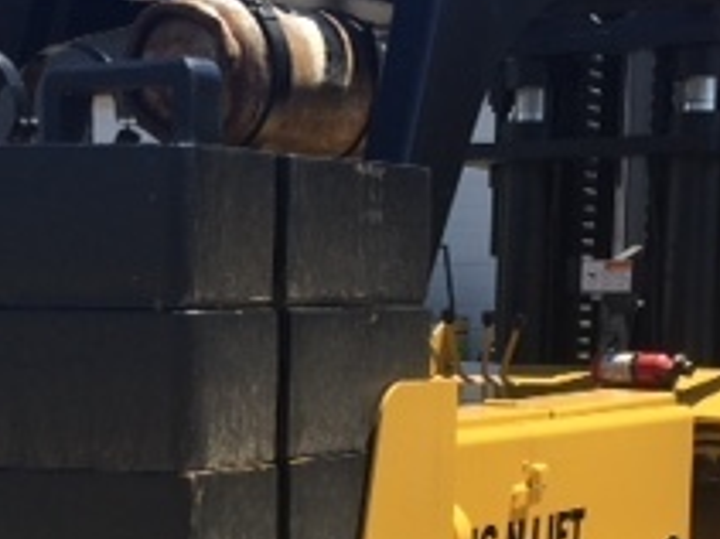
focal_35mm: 88
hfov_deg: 22.2
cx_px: 270
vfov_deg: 16.4
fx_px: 1829
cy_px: 559
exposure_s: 1/1130
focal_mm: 4.15
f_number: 2.2
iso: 32
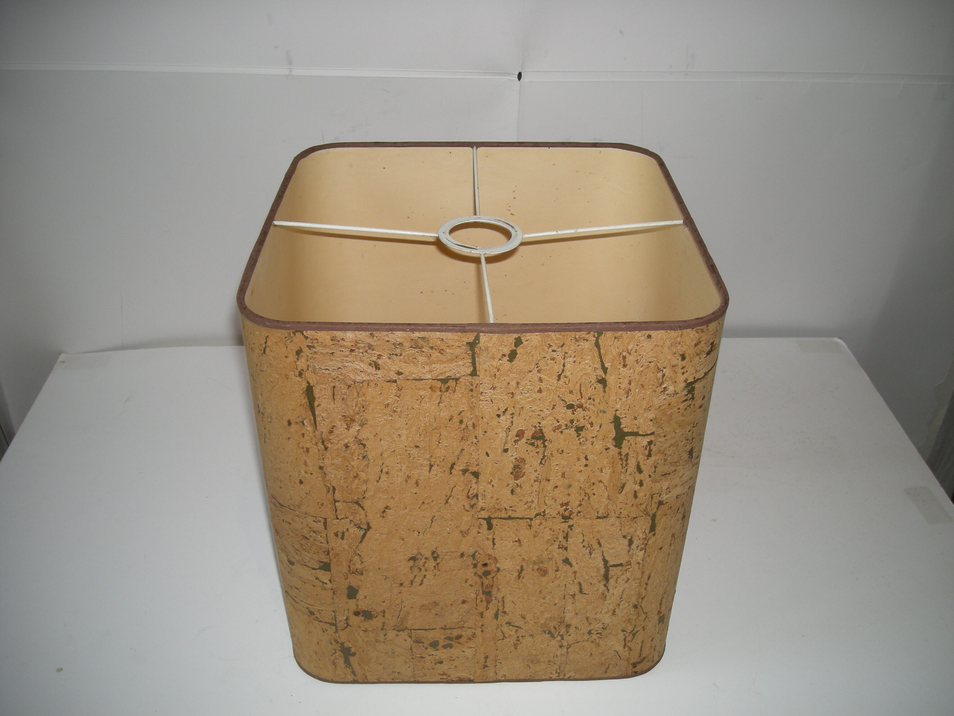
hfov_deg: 52.6
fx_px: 965
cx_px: 477
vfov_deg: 40.7
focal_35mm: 35
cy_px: 358
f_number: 2.8
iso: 50
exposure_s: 1/60.3
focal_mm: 5.7
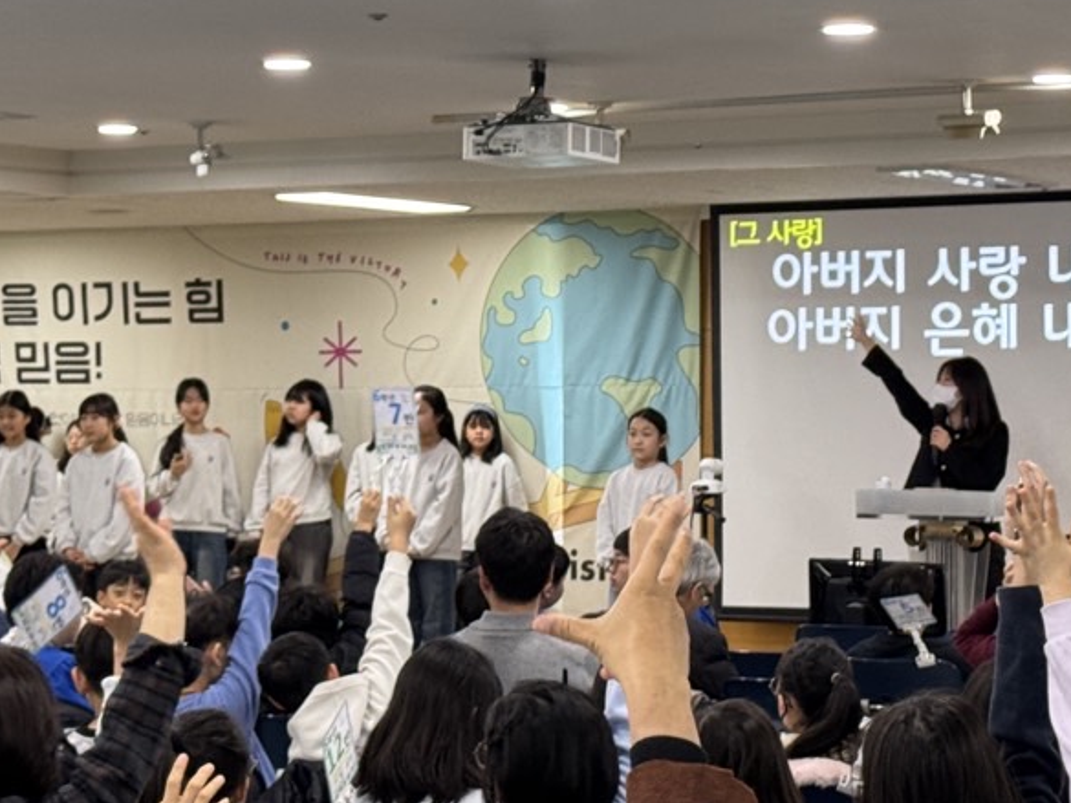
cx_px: 597
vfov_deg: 14.1
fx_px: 3249
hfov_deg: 18.7
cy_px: 313
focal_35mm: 105
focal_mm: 6.76
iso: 160
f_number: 1.78
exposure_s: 1/60
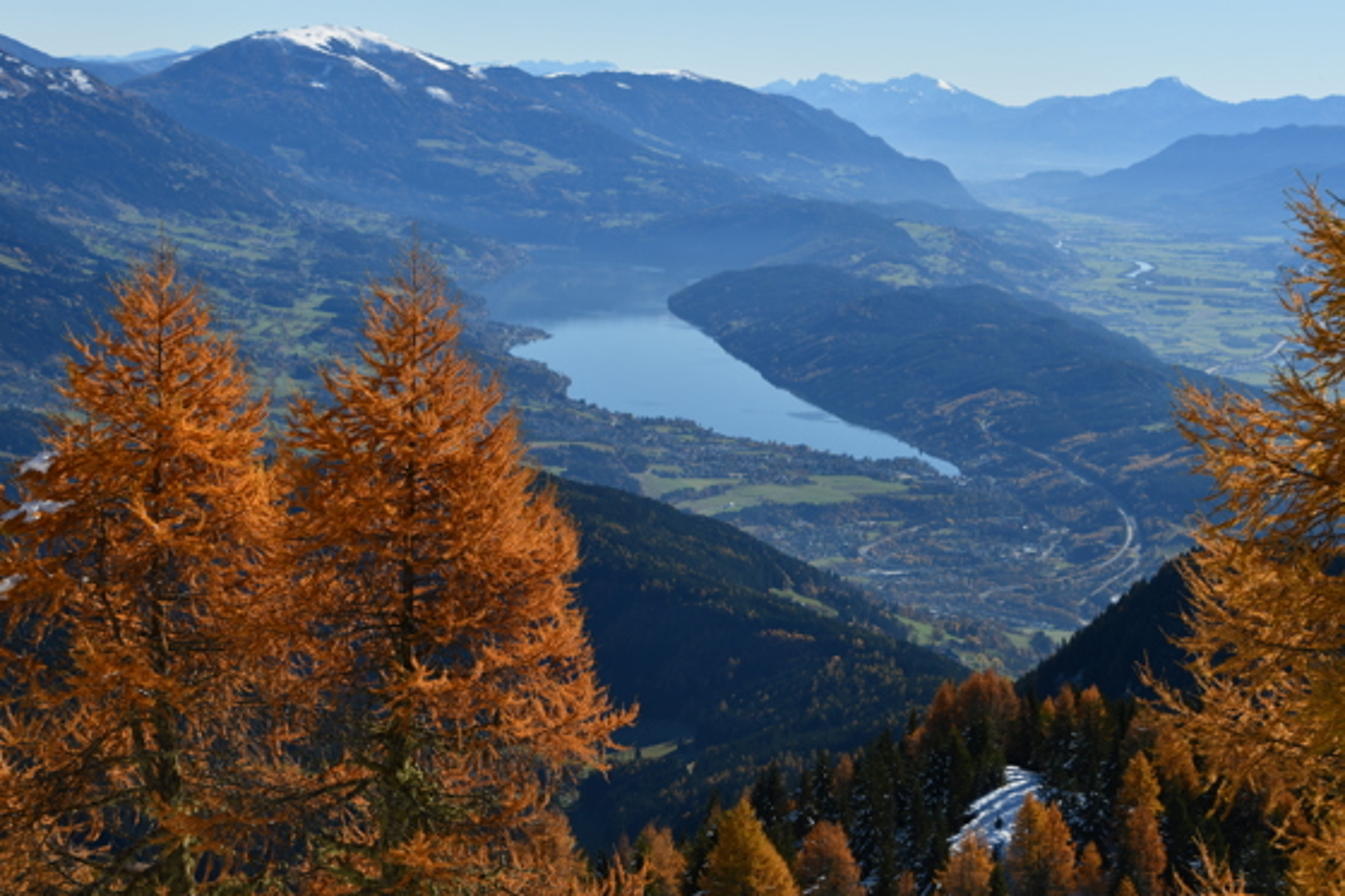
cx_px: 672
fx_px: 2801
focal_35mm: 75
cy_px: 448
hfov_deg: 27.0
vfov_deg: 18.2
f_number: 9
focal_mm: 50
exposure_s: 1/320
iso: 100
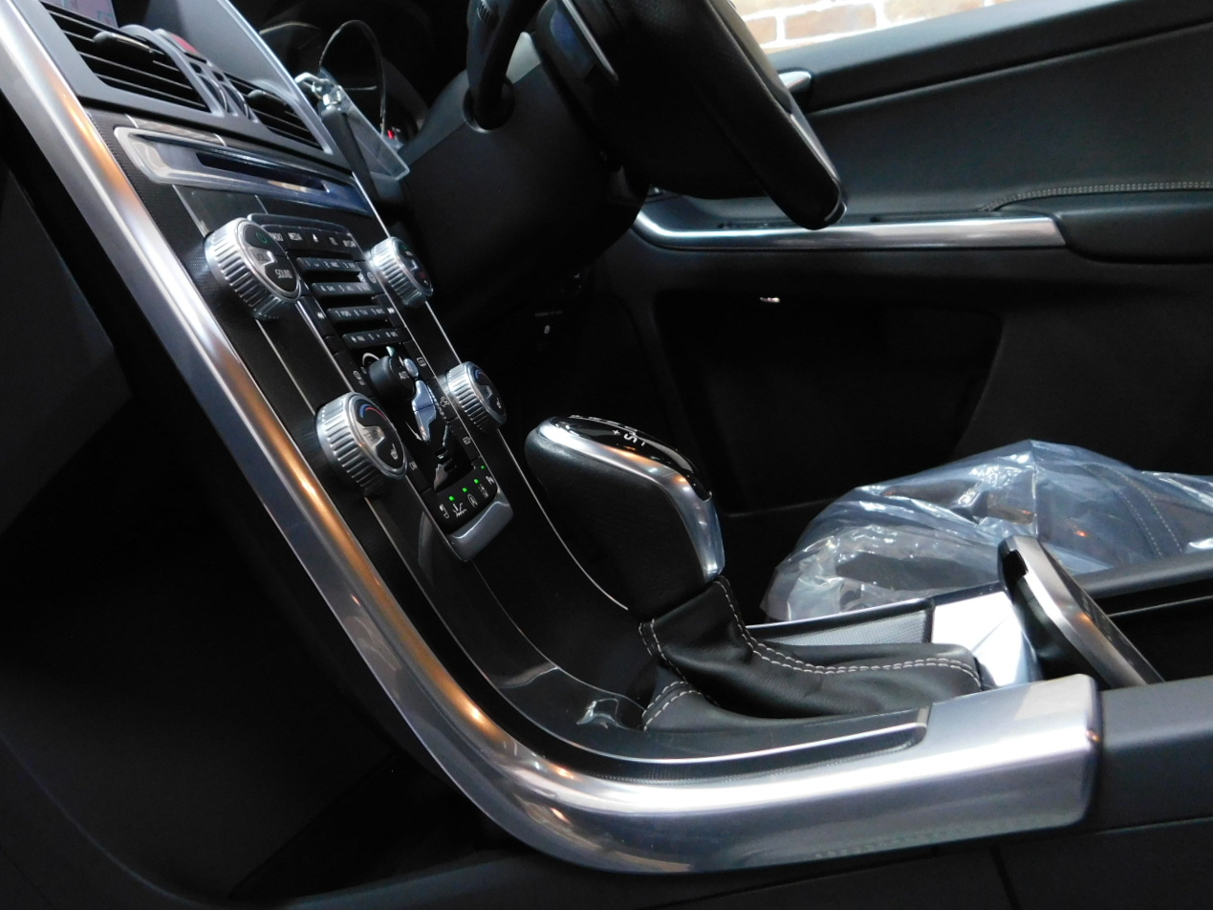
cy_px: 387
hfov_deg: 61.1
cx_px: 482
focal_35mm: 29
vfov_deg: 48.1
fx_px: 1016
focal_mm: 4
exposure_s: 1/13
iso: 400
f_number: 3
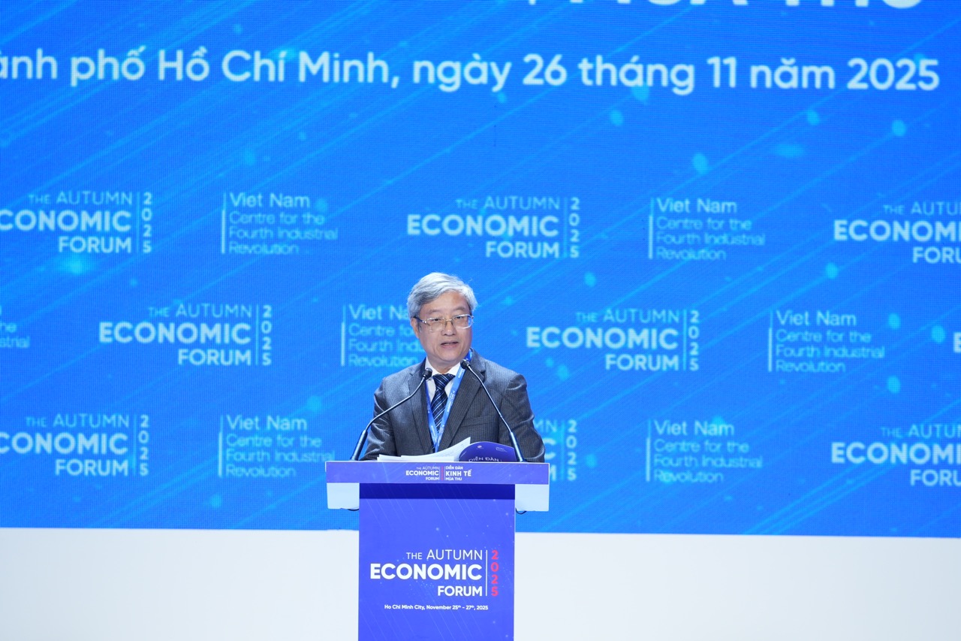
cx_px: 480
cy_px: 320
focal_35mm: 300
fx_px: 8007
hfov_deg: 6.9
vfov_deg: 4.6
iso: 320
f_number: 3.5
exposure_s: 1/100
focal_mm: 200
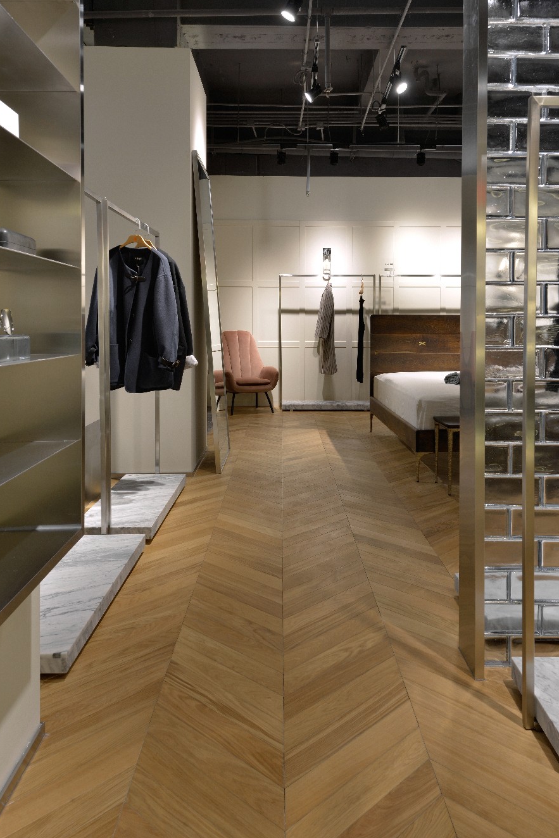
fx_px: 675
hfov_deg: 44.9
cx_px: 308
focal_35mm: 29
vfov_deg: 63.1
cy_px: 338
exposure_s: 1/15
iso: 200
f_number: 11
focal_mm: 24
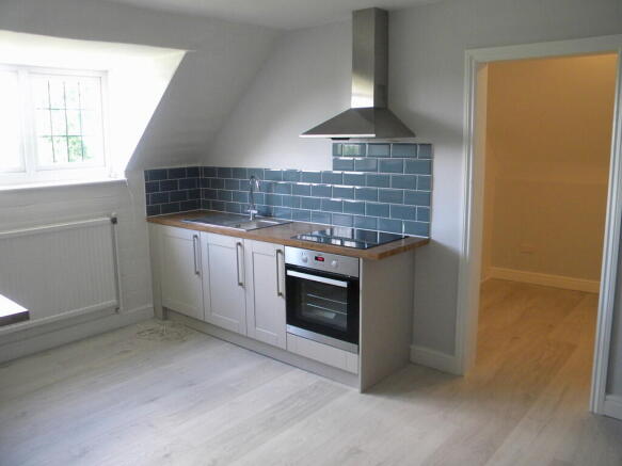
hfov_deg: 63.5
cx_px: 311
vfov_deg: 49.7
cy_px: 233
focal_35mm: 28
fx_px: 503
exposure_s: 1/60
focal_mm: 5
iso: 384
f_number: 3.5
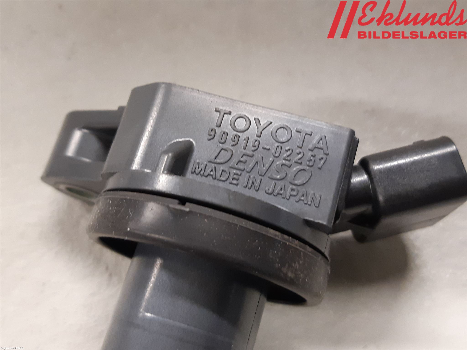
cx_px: 234
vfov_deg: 53.1
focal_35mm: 26
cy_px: 175
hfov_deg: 67.3
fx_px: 351
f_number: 1.7
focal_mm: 3.93
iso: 250
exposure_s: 1/50
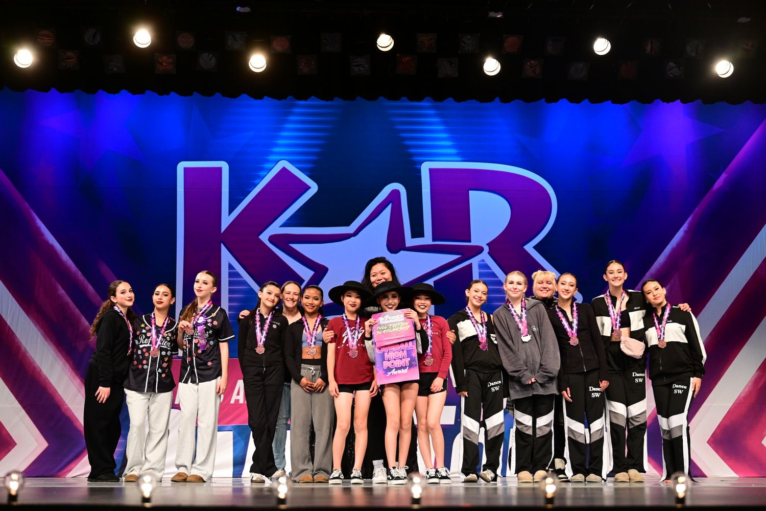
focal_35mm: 51
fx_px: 1085
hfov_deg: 38.9
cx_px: 383
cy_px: 256
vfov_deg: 26.5
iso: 2500
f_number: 3.2
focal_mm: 51
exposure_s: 1/800
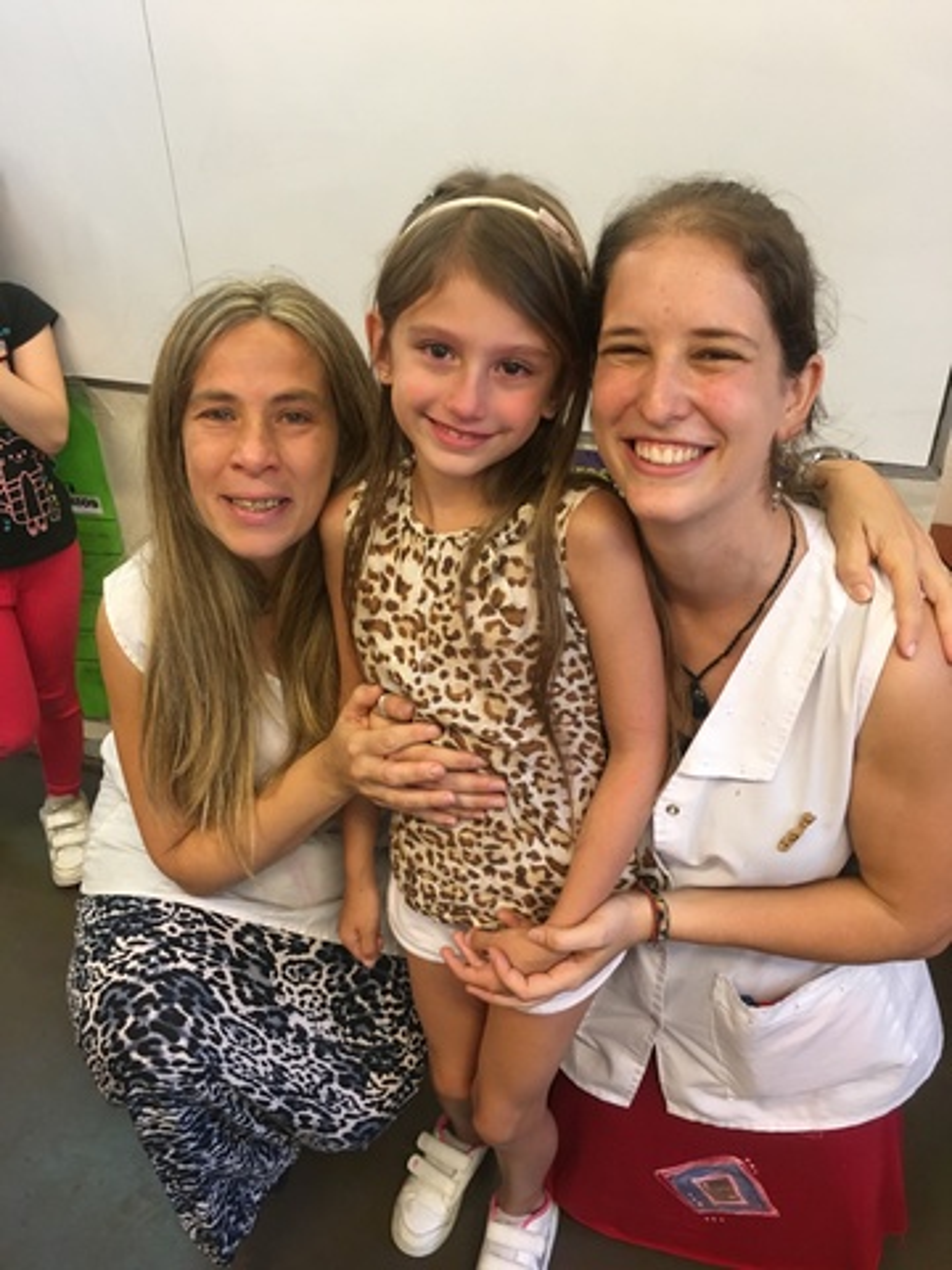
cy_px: 635
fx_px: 1063
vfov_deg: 61.7
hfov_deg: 48.2
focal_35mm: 29
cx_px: 476
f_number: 2.2
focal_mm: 4.15
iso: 160
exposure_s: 1/33
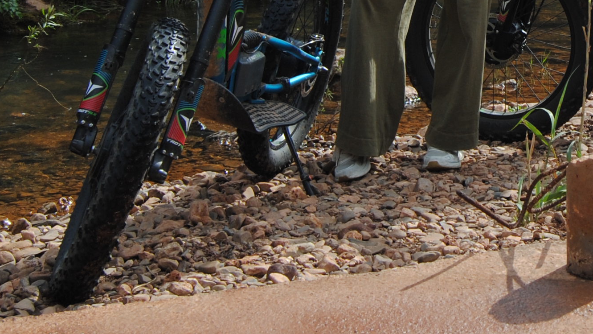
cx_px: 559
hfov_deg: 17.7
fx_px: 1871
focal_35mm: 119
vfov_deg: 10.1
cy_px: -43
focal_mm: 26
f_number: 7.1
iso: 100
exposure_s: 1/250
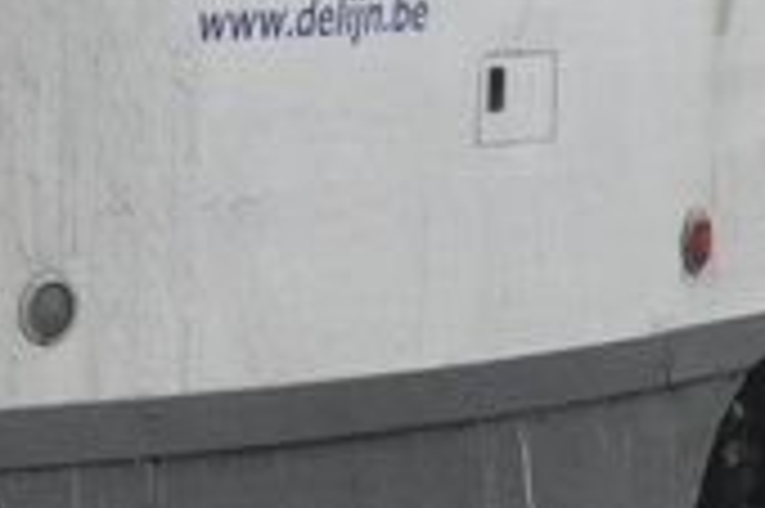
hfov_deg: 5.7
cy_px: -402
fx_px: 7642
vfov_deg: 3.8
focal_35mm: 360
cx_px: 927
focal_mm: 34
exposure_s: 1/500
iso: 1600
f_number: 4.2
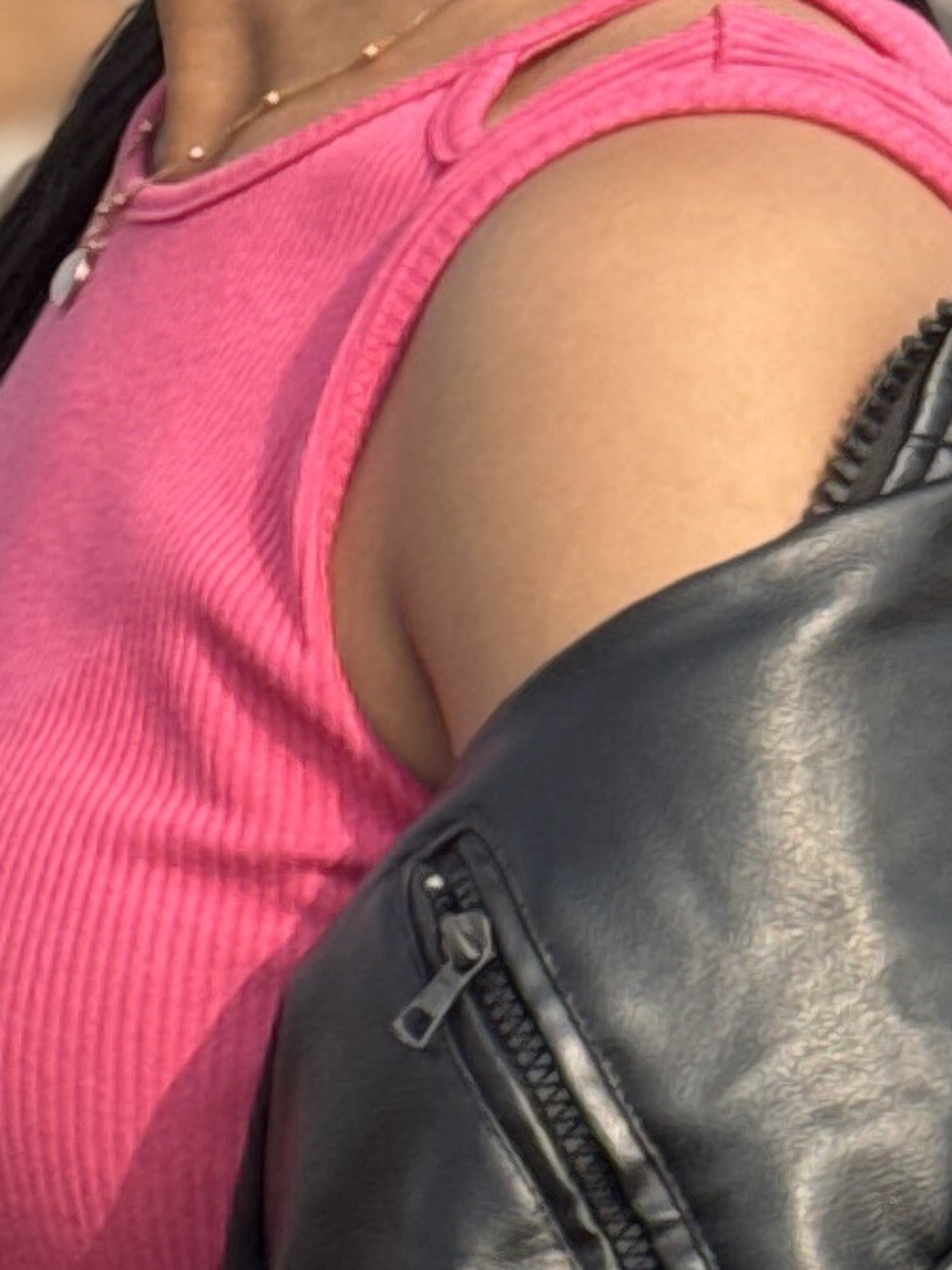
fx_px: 10604
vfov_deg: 6.9
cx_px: -1236
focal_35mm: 289
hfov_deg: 5.0
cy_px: 743
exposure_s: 1/2494
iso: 100
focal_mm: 6.76
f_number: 1.78
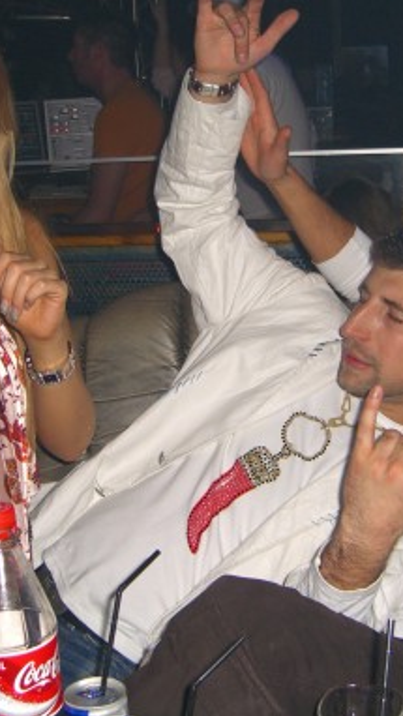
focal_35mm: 65
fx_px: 1234
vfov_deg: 32.3
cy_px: 300
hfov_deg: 18.5
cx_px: 229
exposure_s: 1/60
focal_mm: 7.9
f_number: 2.8
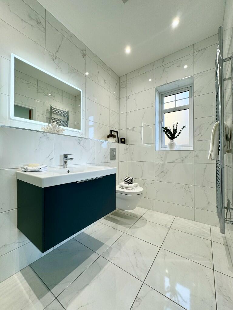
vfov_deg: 102.1
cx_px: 116
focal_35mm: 14
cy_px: 155
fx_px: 126
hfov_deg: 85.7
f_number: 2.2
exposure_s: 1/100
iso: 50
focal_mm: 2.22
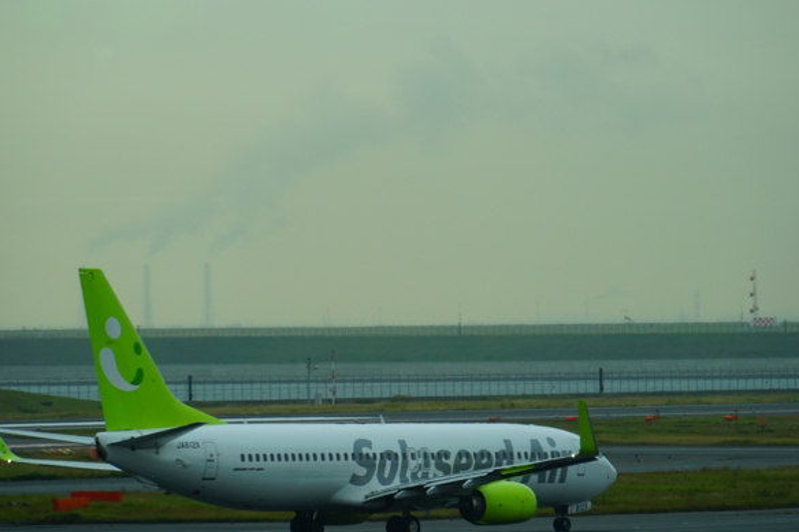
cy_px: 252
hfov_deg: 5.0
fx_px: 9119
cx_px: 382
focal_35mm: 411
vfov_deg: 3.3
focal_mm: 200
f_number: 6.3
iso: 320
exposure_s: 1/320
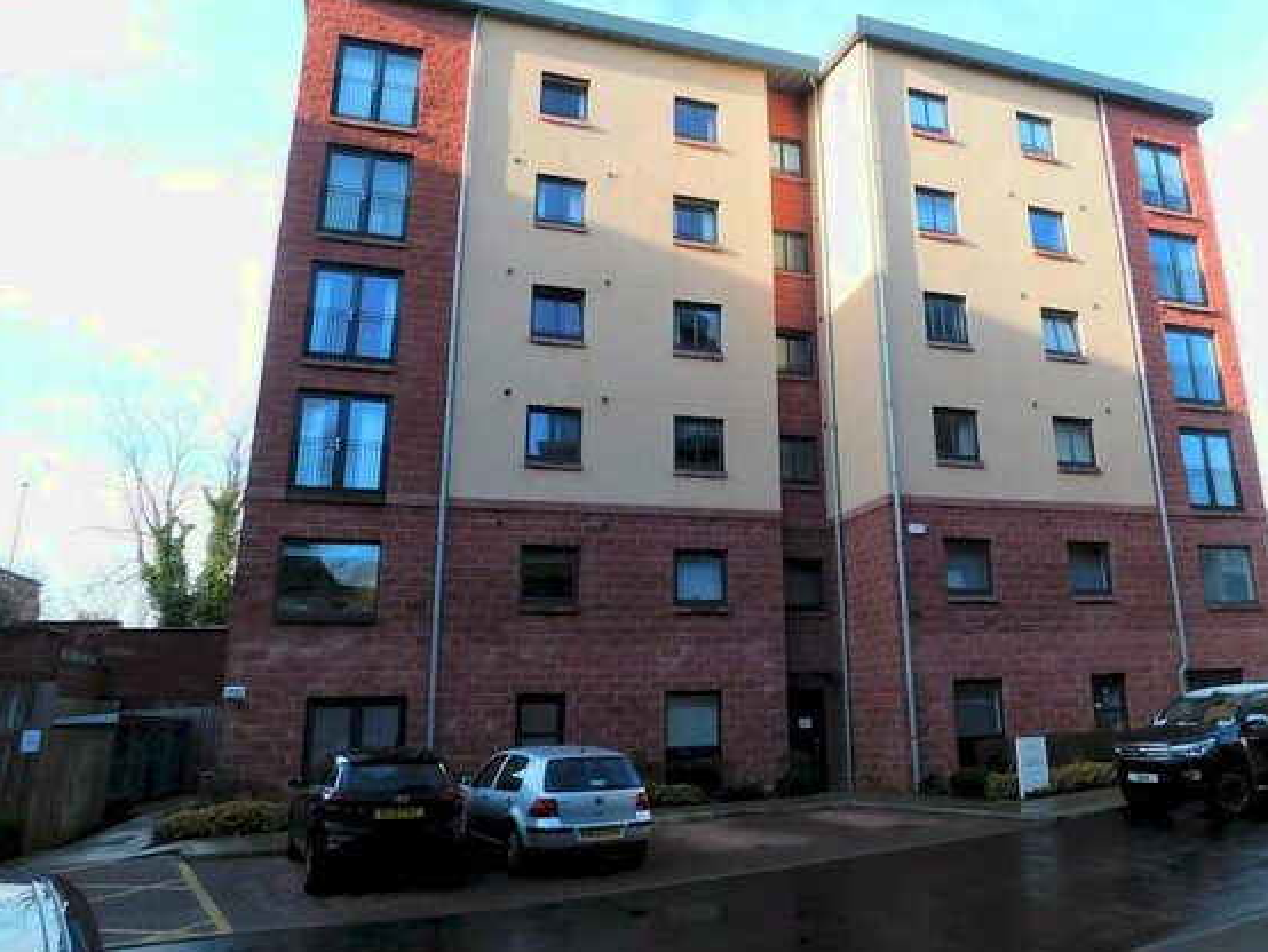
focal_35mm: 29
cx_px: 795
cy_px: 395
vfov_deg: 48.1
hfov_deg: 60.8
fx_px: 1063
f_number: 3
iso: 125
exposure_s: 1/500
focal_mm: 4
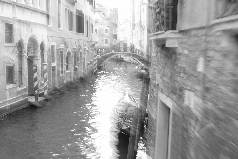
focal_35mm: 53
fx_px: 350
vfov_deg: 25.5
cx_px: 119
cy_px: 80
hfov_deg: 37.5
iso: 160
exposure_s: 1/3.1
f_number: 16
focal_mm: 35
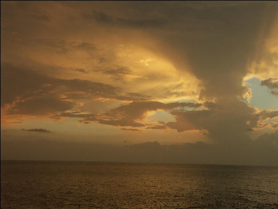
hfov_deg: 31.7
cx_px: 139
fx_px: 490
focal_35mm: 61
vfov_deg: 24.0
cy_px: 104
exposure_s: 1/200
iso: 100
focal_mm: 15.19
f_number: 5
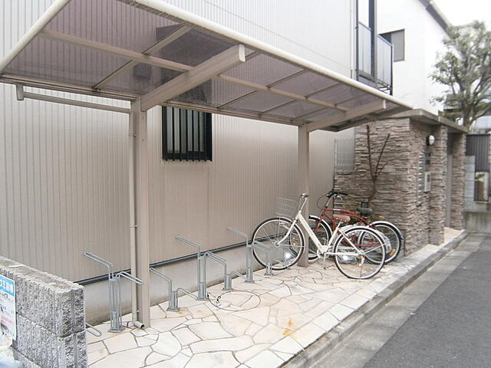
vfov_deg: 53.1
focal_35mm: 26
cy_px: 184
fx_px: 369
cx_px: 246
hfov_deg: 67.3
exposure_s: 1/125
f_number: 2.8
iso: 80
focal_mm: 4.7
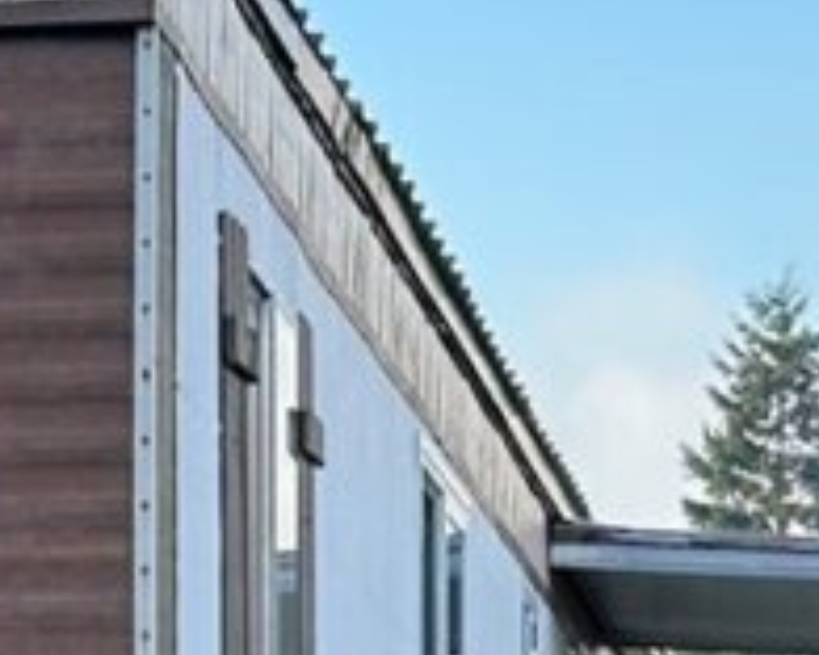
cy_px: 1323
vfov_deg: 4.5
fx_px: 8169
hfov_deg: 5.6
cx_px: -672
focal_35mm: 337
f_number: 1.78
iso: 64
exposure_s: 1/729
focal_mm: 6.86
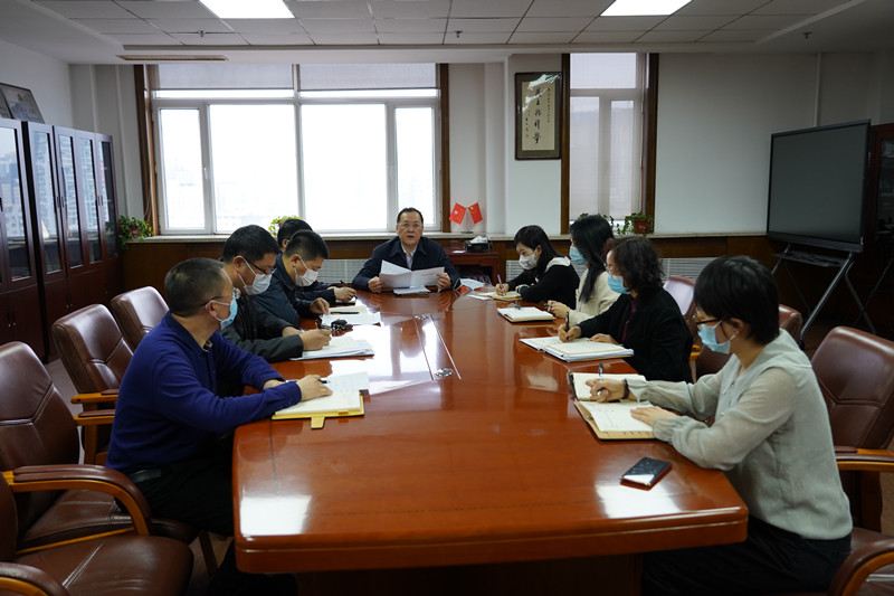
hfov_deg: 61.9
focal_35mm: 30
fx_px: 745
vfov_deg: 43.6
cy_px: 298
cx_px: 447
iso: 1000
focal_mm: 30
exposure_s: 1/160
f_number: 4
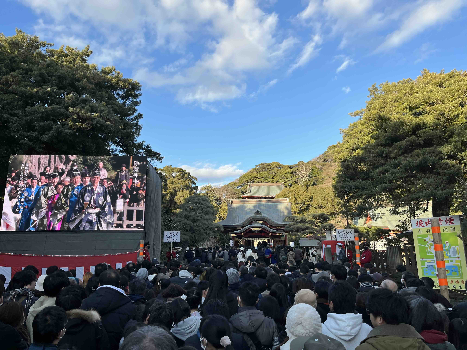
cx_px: 234
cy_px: 175
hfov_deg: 67.3
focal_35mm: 26
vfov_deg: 53.1
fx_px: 351
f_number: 1.6
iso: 50
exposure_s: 1/1355
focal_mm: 5.1
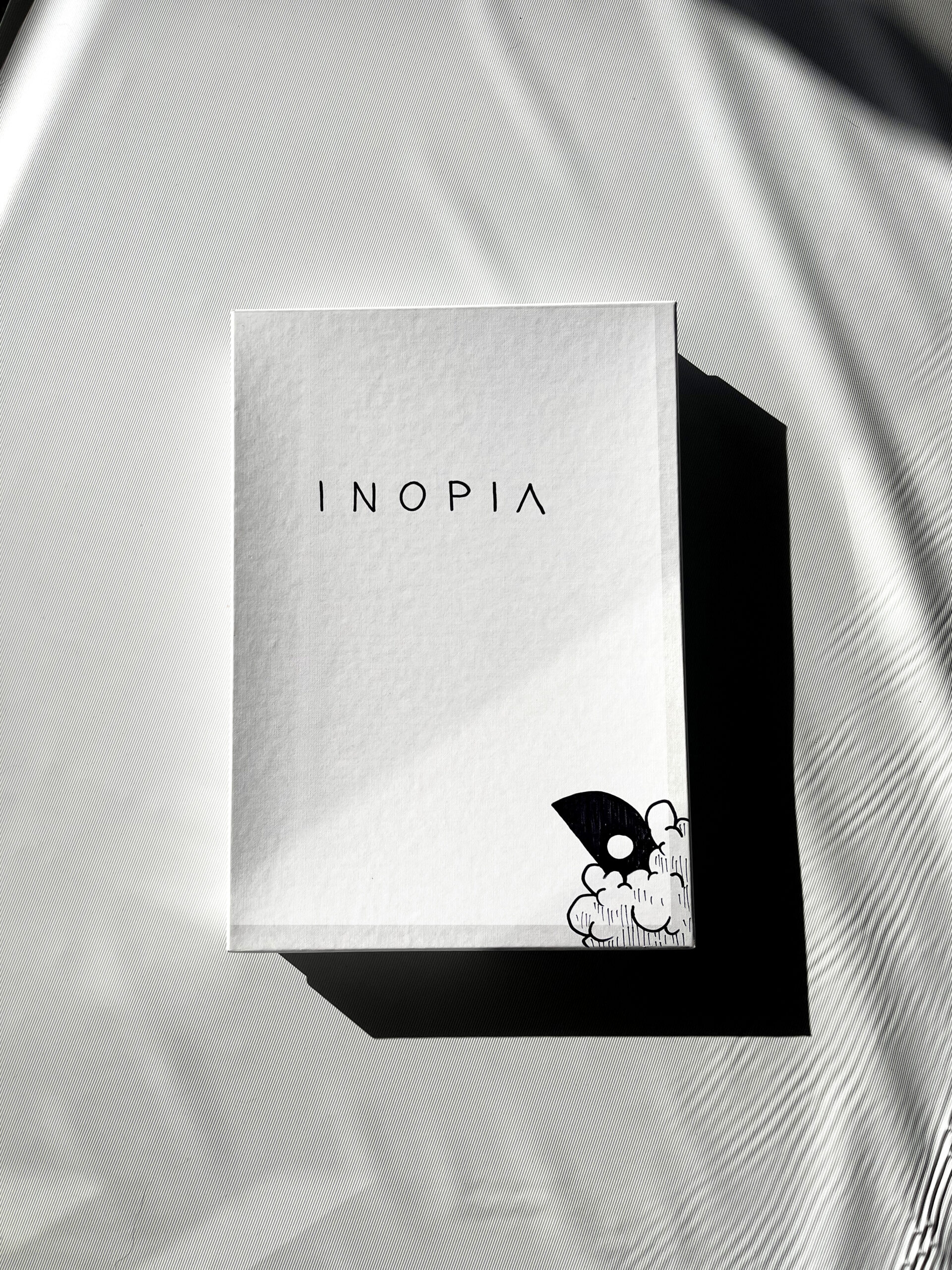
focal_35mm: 26
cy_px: 635
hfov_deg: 53.1
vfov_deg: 67.3
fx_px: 953
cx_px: 476
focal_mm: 5.1
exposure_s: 1/13333
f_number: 1.6
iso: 50
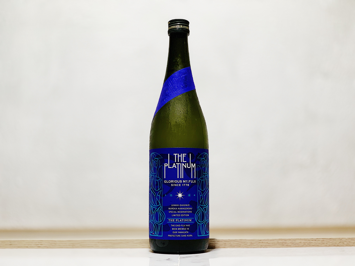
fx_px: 533
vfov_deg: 28.0
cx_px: 178
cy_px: 133
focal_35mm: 52
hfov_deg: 36.8
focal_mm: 6
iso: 80
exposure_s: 1/49
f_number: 2.4
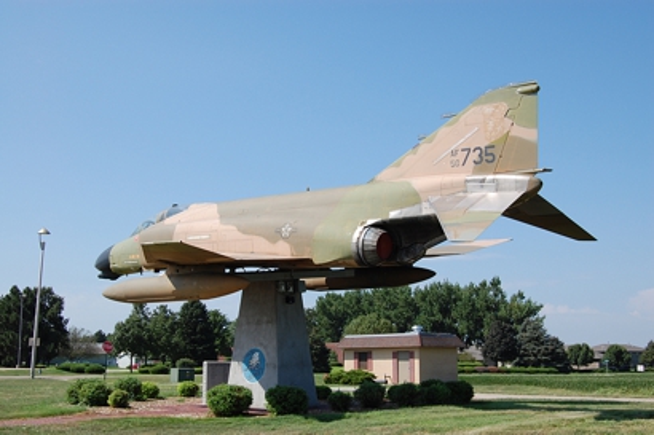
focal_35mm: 46
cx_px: 327
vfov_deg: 28.9
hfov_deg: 42.3
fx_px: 844
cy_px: 218
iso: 200
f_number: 10
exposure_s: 1/400
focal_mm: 31
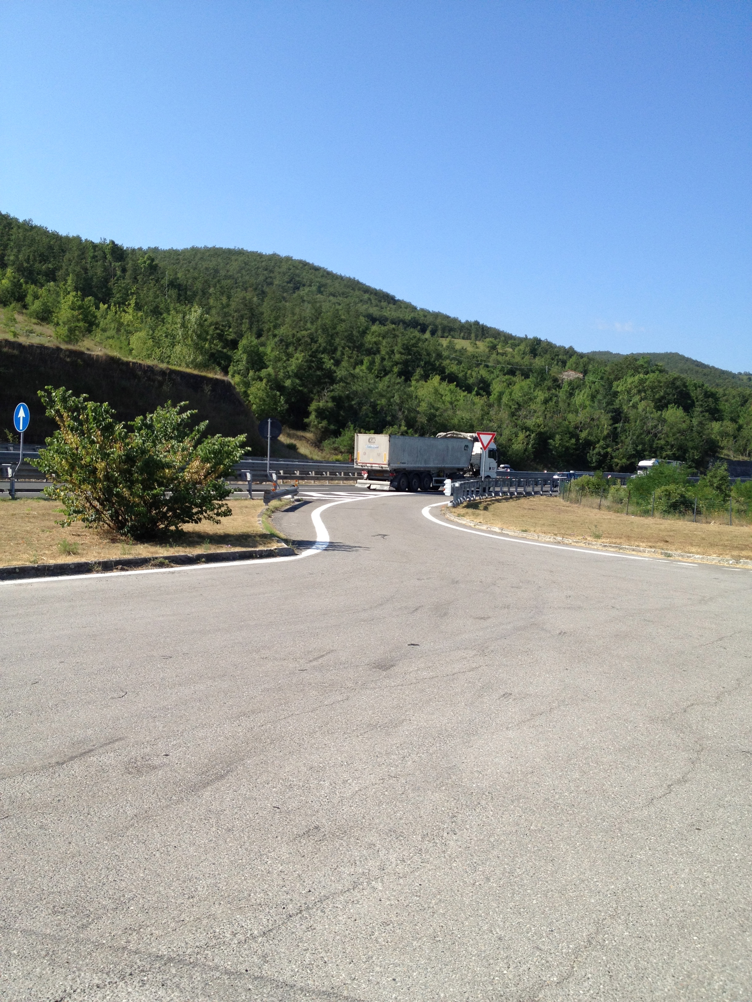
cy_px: 501
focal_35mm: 35
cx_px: 376
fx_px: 1014
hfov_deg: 40.7
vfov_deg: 52.6
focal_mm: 4.28
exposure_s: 1/1381
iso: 64
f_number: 2.4
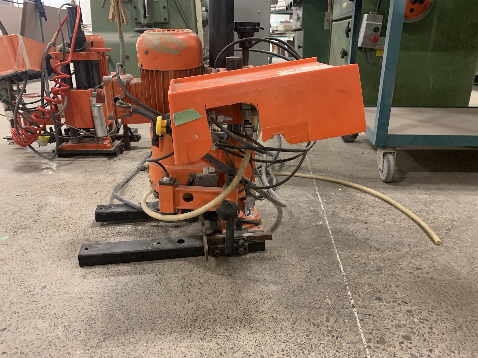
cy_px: 179
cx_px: 239
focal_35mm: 26
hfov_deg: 67.3
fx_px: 359
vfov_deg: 53.1
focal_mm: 4.25
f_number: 1.8
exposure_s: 1/60
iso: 400
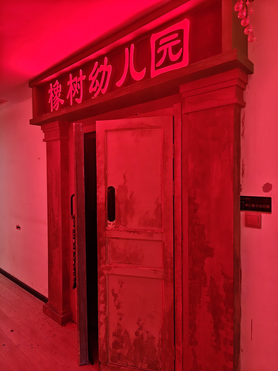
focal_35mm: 23
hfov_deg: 58.9
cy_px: 186
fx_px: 246
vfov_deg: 73.9
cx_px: 139
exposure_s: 1/100
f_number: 1.6
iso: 1250
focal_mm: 6.06
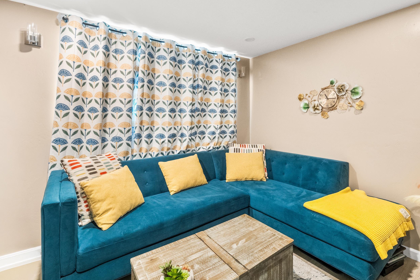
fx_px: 198
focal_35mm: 17
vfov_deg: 70.0
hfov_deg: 93.1
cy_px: 117
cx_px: 224
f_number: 8
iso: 5000
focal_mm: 14
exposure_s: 1/8
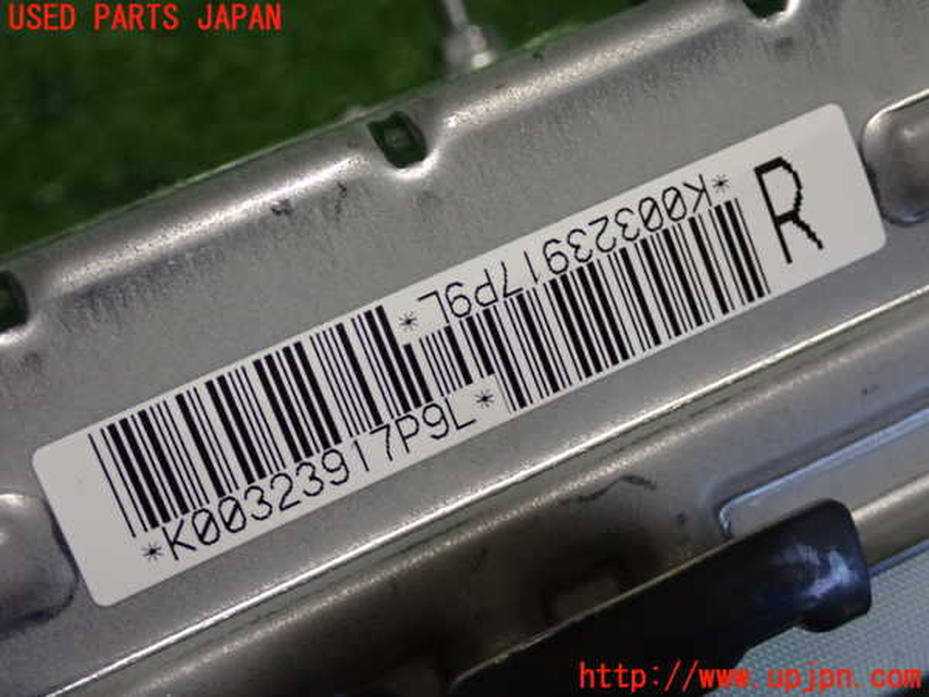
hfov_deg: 31.2
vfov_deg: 23.7
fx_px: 1664
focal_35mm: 62
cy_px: 348
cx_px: 464
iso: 1000
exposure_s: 1/40
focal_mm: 11.09
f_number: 3.6
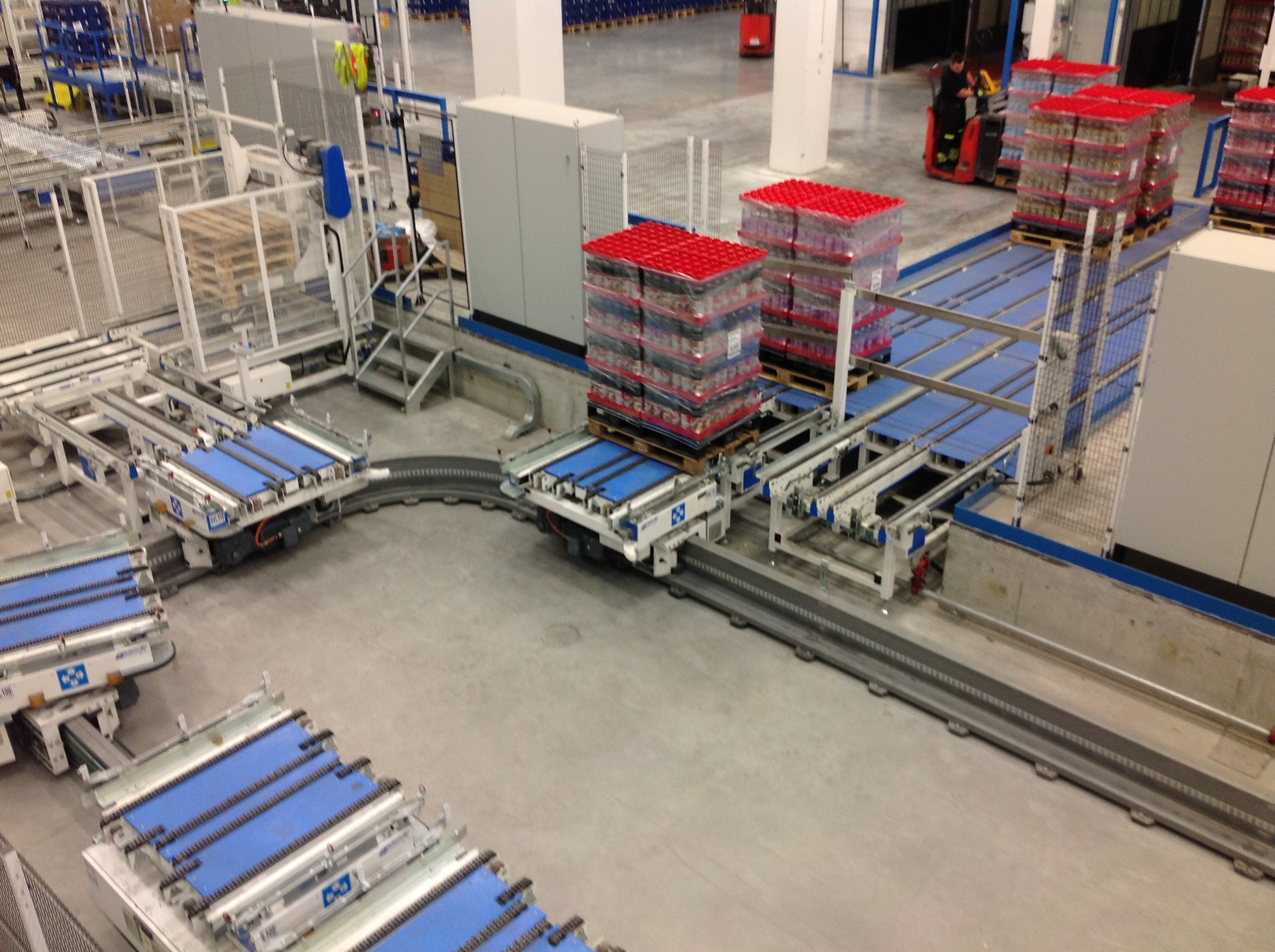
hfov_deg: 52.7
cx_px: 638
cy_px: 476
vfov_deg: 40.6
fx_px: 1287
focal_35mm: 35
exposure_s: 1/20
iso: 80
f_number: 2.4
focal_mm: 4.28
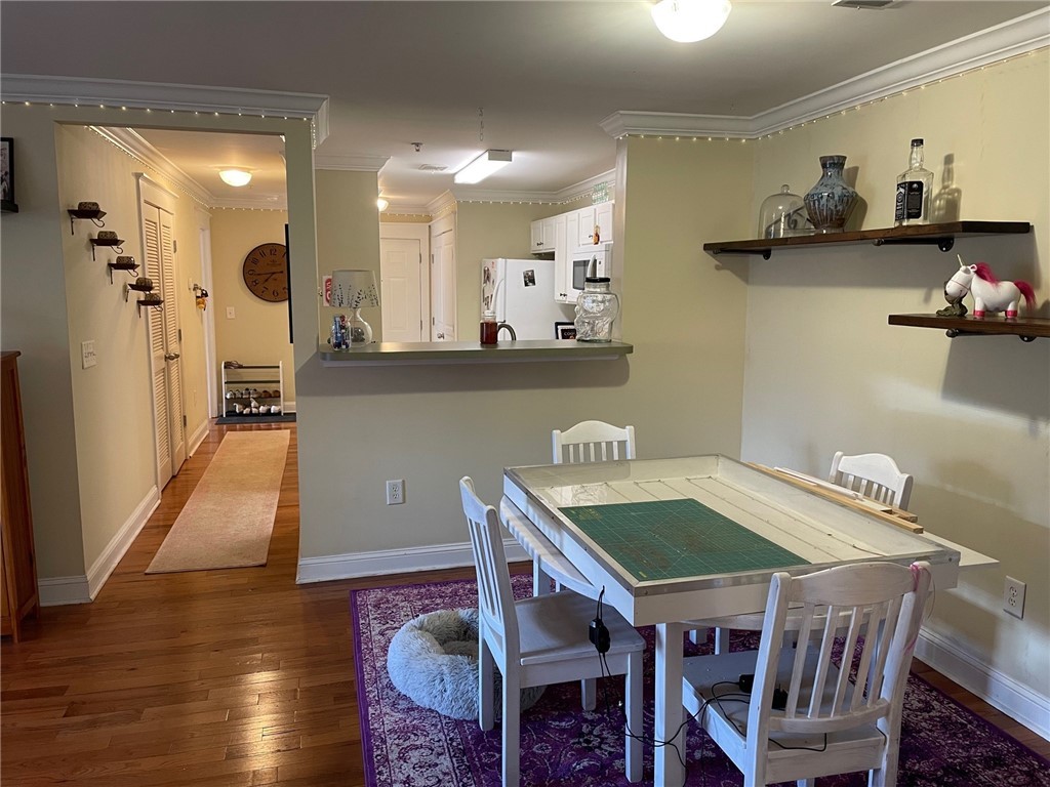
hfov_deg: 67.3
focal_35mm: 26
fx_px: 789
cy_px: 394
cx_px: 525
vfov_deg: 53.1
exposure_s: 1/60
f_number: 1.6
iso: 160
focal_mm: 4.2
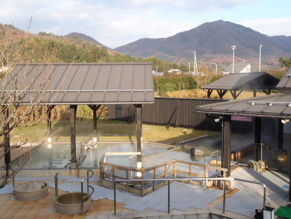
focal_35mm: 36
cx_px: 146
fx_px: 303
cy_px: 110
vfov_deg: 39.7
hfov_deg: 51.4
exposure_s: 1/320
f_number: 5
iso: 200
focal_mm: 6.53
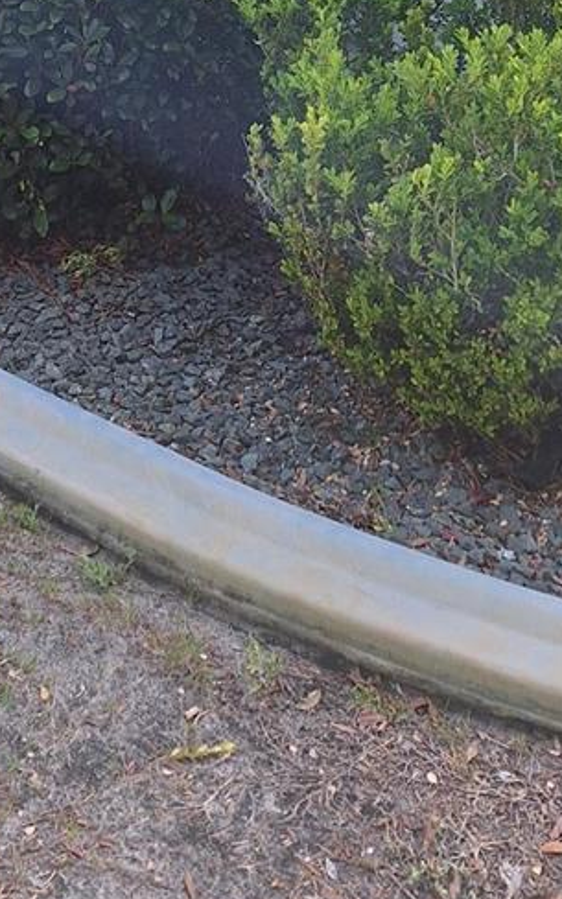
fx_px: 1470
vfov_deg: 29.6
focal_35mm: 60
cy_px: -158
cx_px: 100
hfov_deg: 21.3
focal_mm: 5.54
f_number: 1.8
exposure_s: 1/935
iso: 40
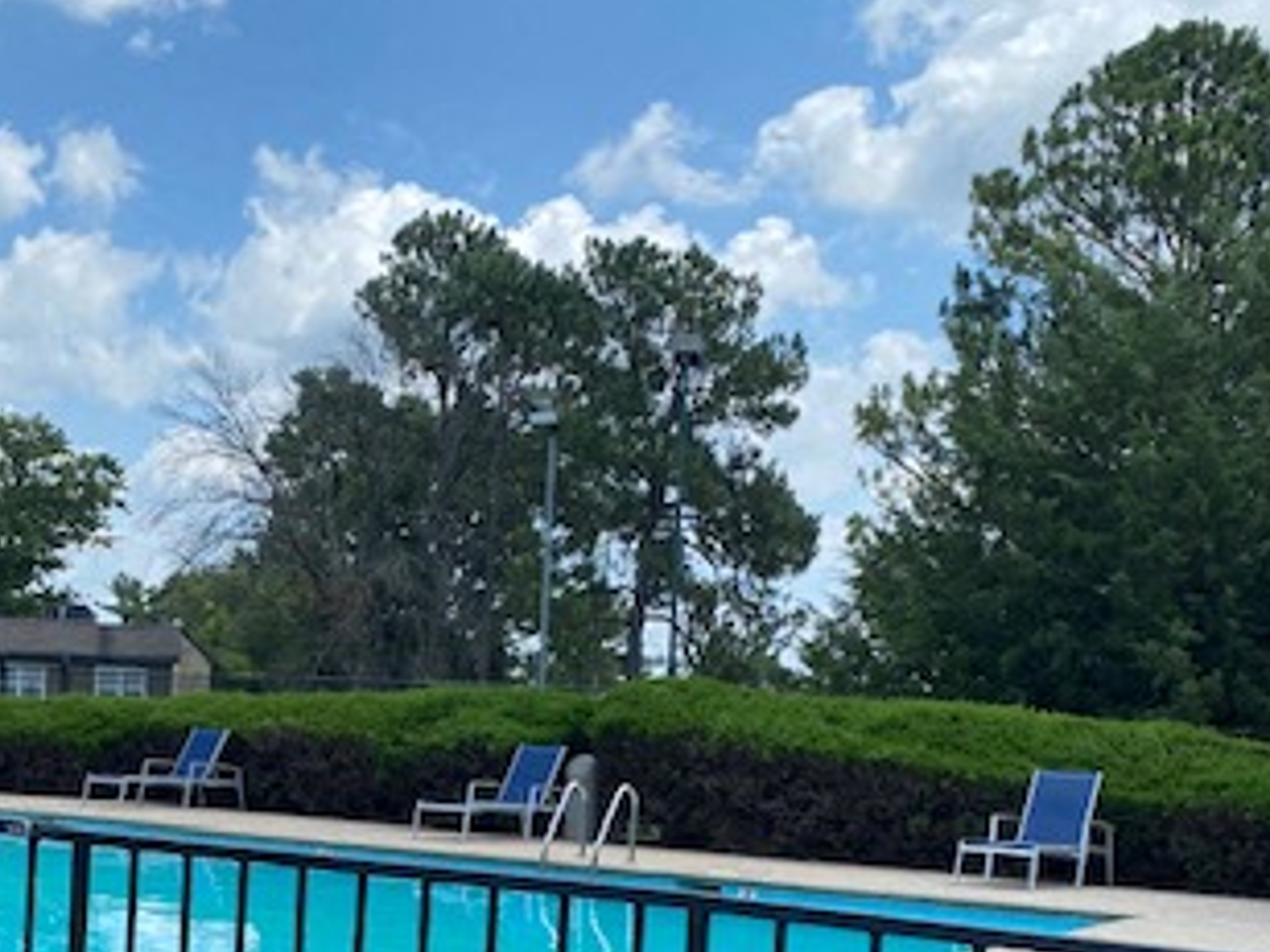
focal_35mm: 54
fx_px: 1981
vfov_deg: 26.3
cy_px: 828
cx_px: 375
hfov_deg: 35.0
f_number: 1.8
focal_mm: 4.25
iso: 32
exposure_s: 1/1927
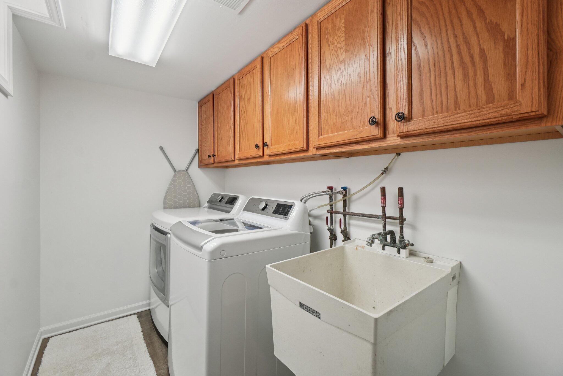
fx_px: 235
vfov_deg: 77.3
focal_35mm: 15
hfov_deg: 100.4
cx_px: 282
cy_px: 188
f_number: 8
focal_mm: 10
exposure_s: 1/30
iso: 320
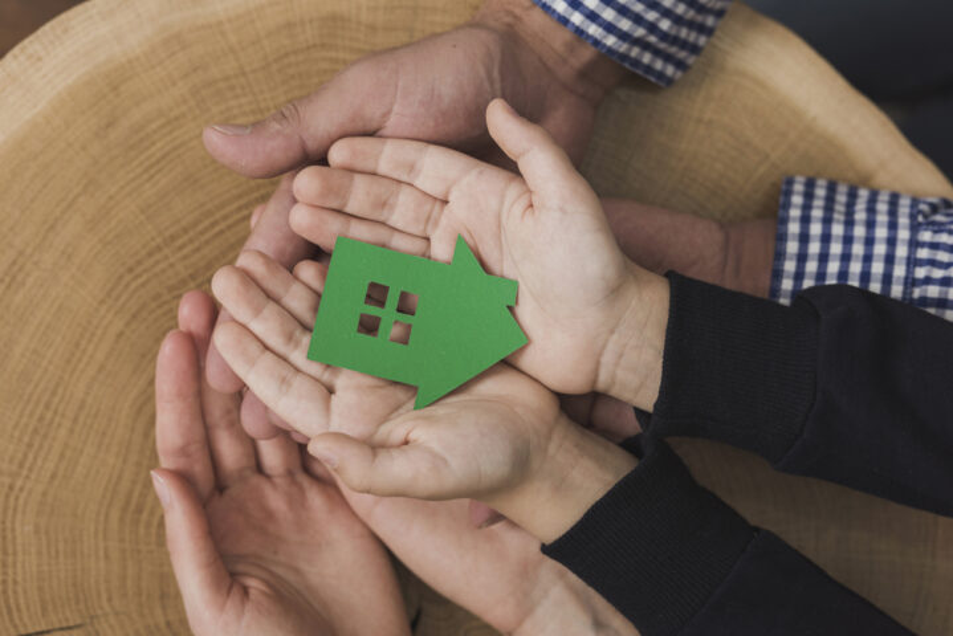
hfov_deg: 12.8
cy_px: 318
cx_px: 476
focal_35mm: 160
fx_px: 4237
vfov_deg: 8.6
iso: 400
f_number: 4.5
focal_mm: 160
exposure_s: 1/160
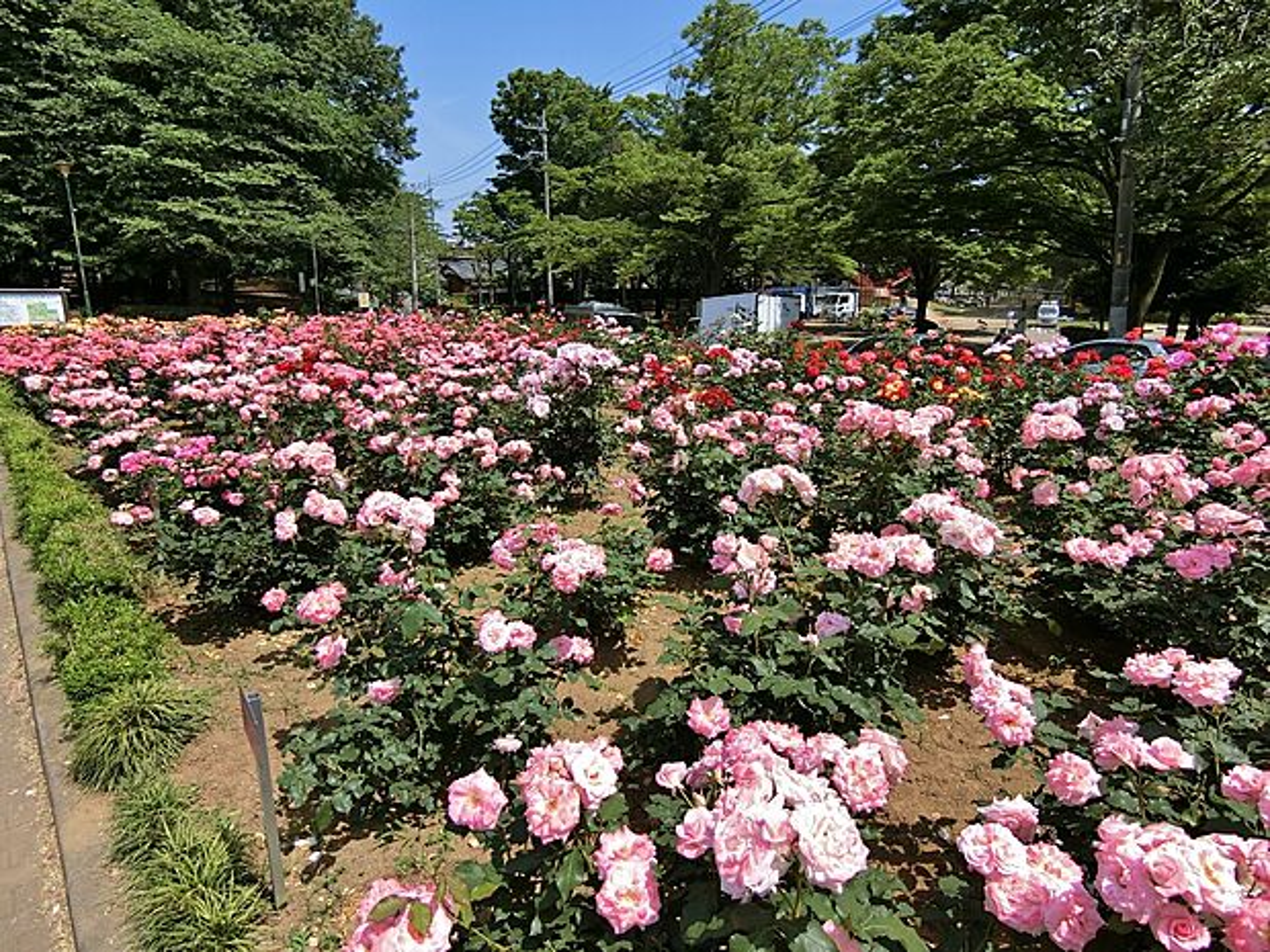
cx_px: 635
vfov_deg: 68.7
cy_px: 476
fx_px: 697
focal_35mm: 19
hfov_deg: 84.7
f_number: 6.9
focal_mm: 4.06
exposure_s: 1/250
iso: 80
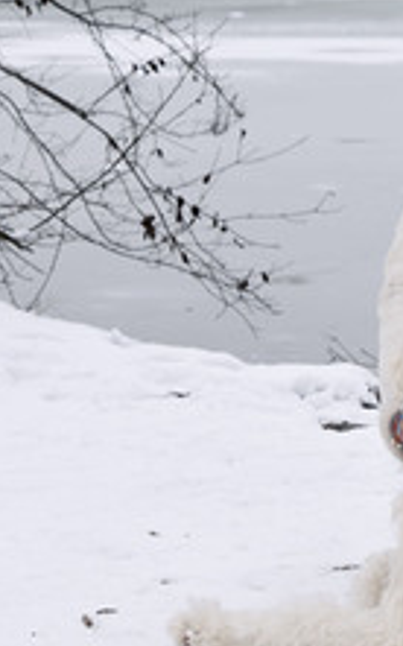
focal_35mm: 129
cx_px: 650
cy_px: 246
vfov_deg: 16.2
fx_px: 2268
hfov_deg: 9.8
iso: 500
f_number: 6.3
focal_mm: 62
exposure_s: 1/160
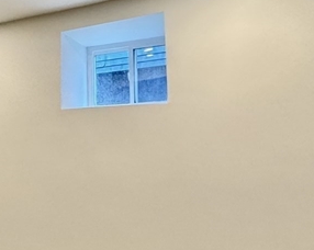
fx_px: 455
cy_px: 159
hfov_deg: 33.8
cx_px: -20
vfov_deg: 30.6
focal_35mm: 49
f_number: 2.2
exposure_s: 1/120
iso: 320
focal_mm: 2.22
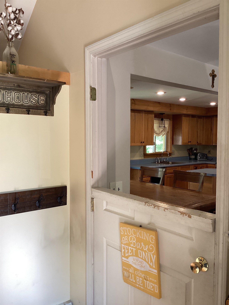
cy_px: 152
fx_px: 273
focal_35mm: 31
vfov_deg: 58.4
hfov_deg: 45.4
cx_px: 114
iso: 125
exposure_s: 1/60
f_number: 2.4
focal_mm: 3.3
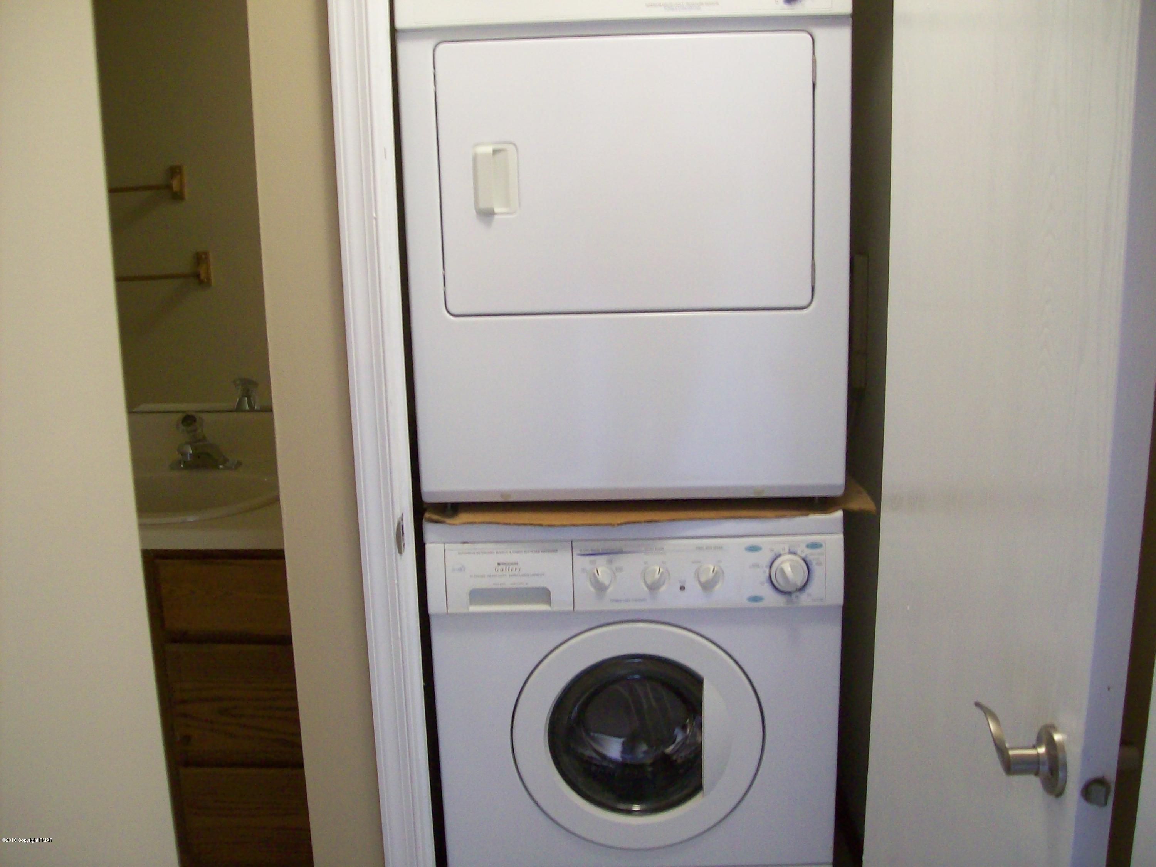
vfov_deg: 39.7
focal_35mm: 36
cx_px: 578
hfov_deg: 51.4
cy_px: 434
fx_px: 1202
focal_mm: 6
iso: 160
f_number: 2.7
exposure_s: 1/8
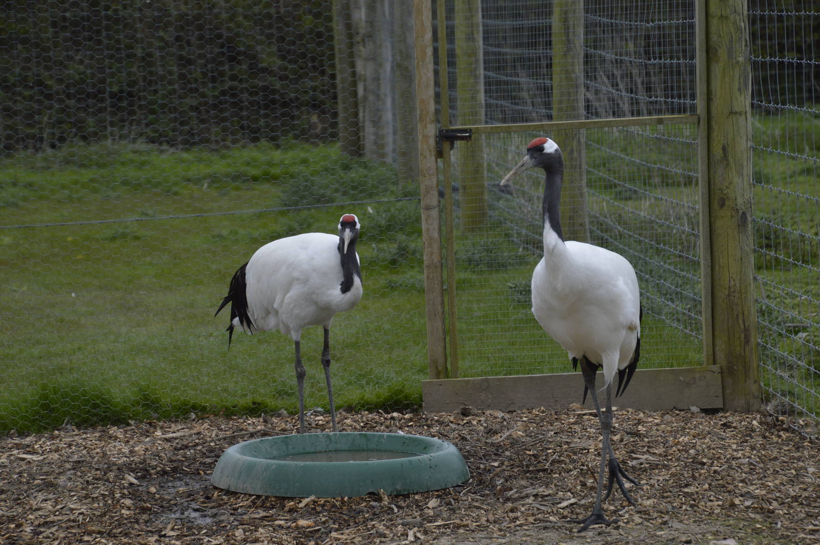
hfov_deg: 12.5
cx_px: 410
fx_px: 3755
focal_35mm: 165
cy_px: 272
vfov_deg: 8.3
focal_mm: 110
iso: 400
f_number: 5.6
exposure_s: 1/1250
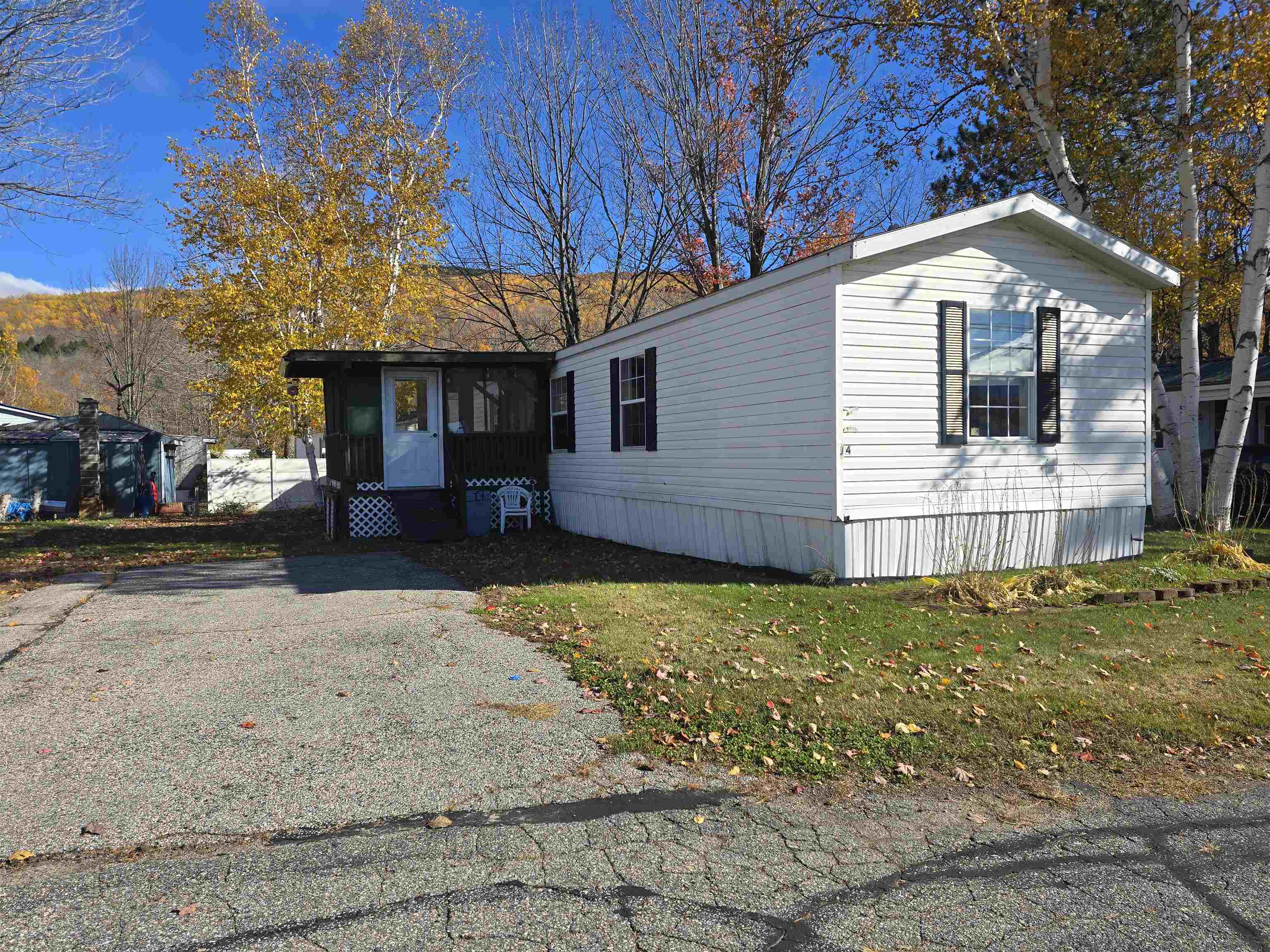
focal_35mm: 23
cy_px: 476
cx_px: 635
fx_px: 844
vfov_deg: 58.9
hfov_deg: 73.9
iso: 12
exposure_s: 1/719
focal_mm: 6.3
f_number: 1.7
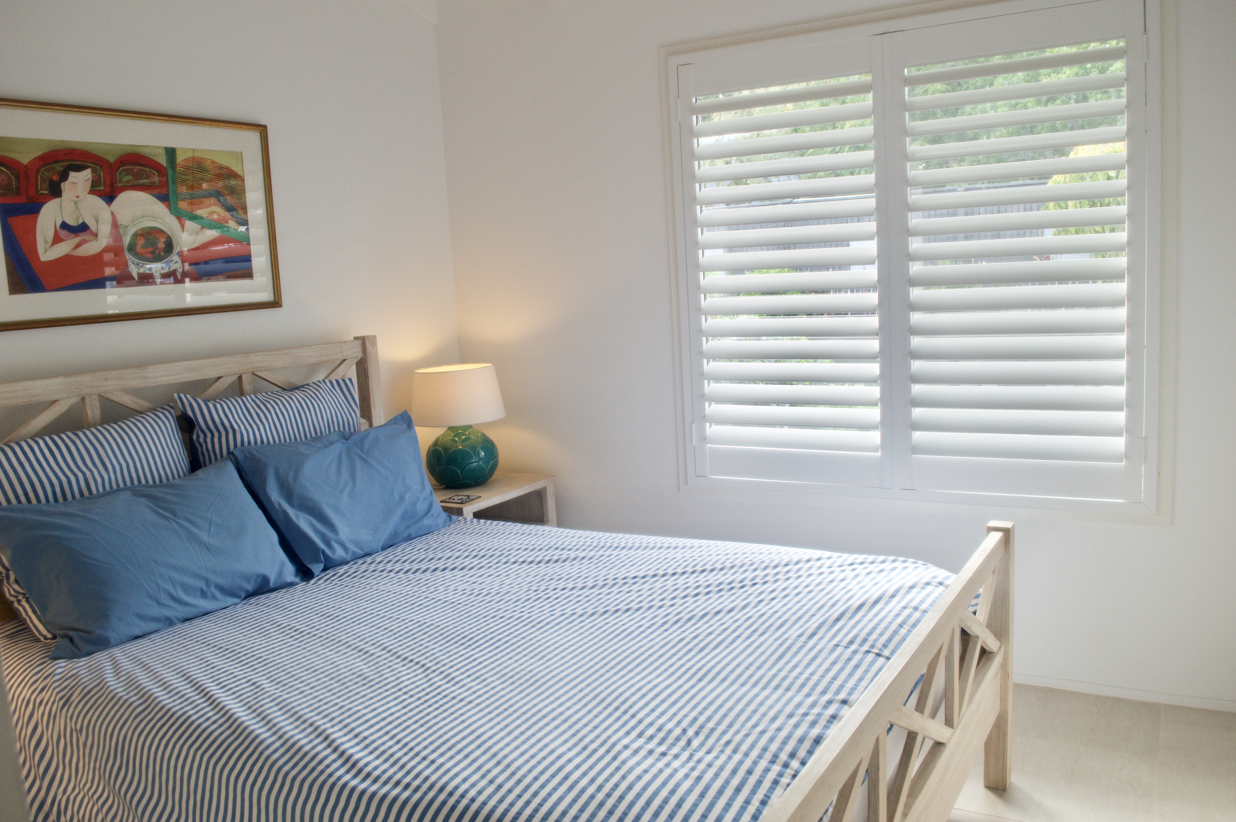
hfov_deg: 67.4
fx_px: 926
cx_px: 618
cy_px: 411
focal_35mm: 27
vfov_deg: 47.8
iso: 400
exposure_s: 1/100
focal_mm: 18
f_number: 5
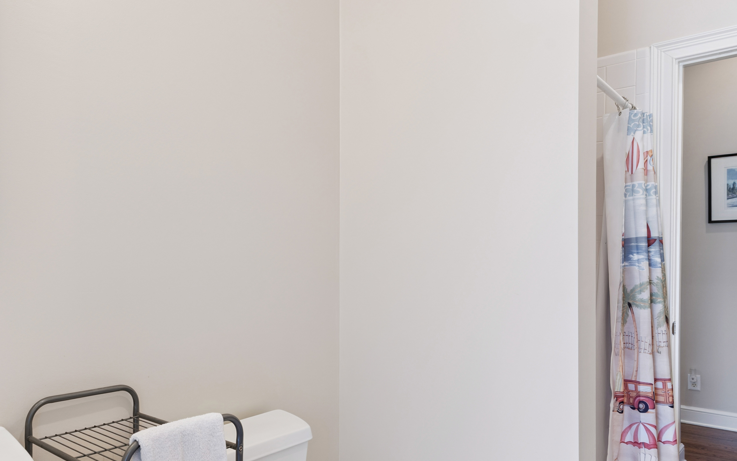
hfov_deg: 66.5
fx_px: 542
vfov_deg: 45.9
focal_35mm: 27
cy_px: 258
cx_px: 245
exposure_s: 1/8
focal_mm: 17
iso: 250
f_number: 8
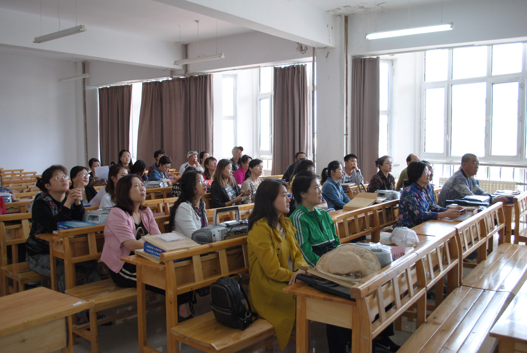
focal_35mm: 33
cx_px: 264
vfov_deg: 40.1
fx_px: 484
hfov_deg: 57.2
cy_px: 176
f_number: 4
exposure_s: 1/80
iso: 400
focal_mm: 22
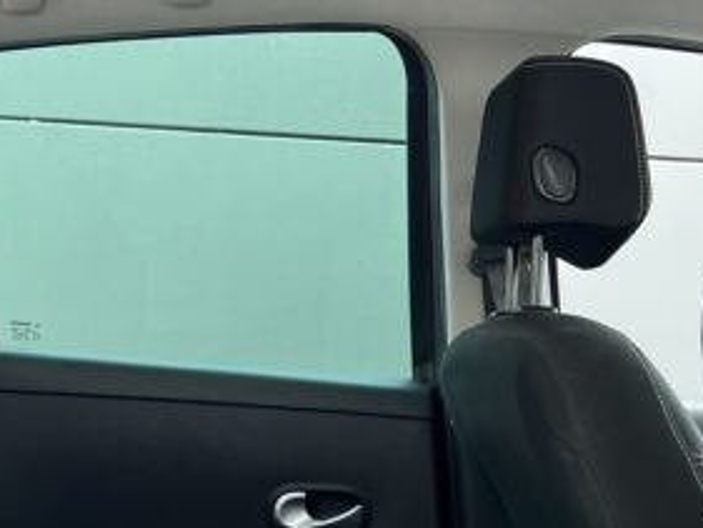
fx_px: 1503
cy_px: 651
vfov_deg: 18.7
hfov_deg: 25.8
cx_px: 138
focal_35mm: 74
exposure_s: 1/112
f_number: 1.5
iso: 125
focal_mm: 5.7
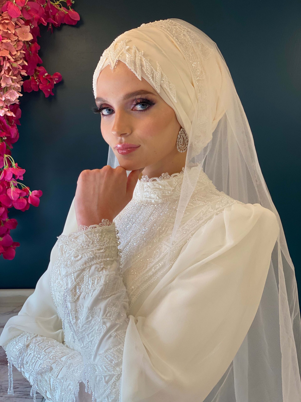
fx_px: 603
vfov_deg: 36.8
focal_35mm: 52
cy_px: 201
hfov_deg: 28.0
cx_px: 150
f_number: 2
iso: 80
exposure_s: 1/100
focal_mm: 6
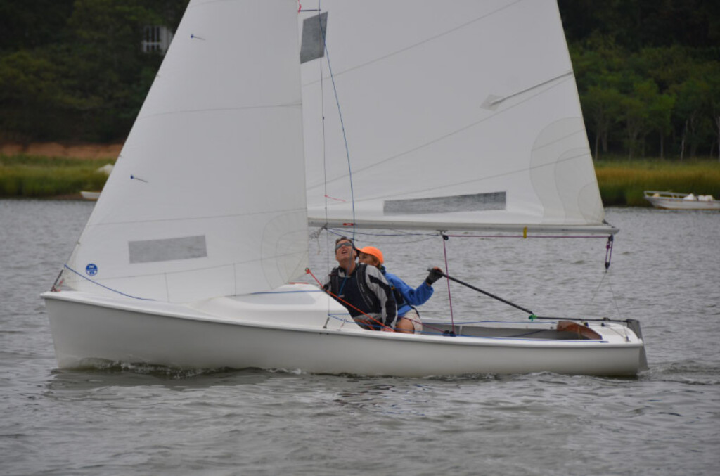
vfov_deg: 5.4
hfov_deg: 8.1
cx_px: 360
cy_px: 238
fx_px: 5087
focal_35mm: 255
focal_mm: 170
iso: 200
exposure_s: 1/640
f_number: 6.3
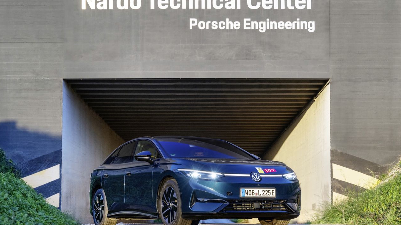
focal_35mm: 74
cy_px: 109
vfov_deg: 16.3
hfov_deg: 28.6
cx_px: 200
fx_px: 787
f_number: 6.3
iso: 400
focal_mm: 70
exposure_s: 1/320
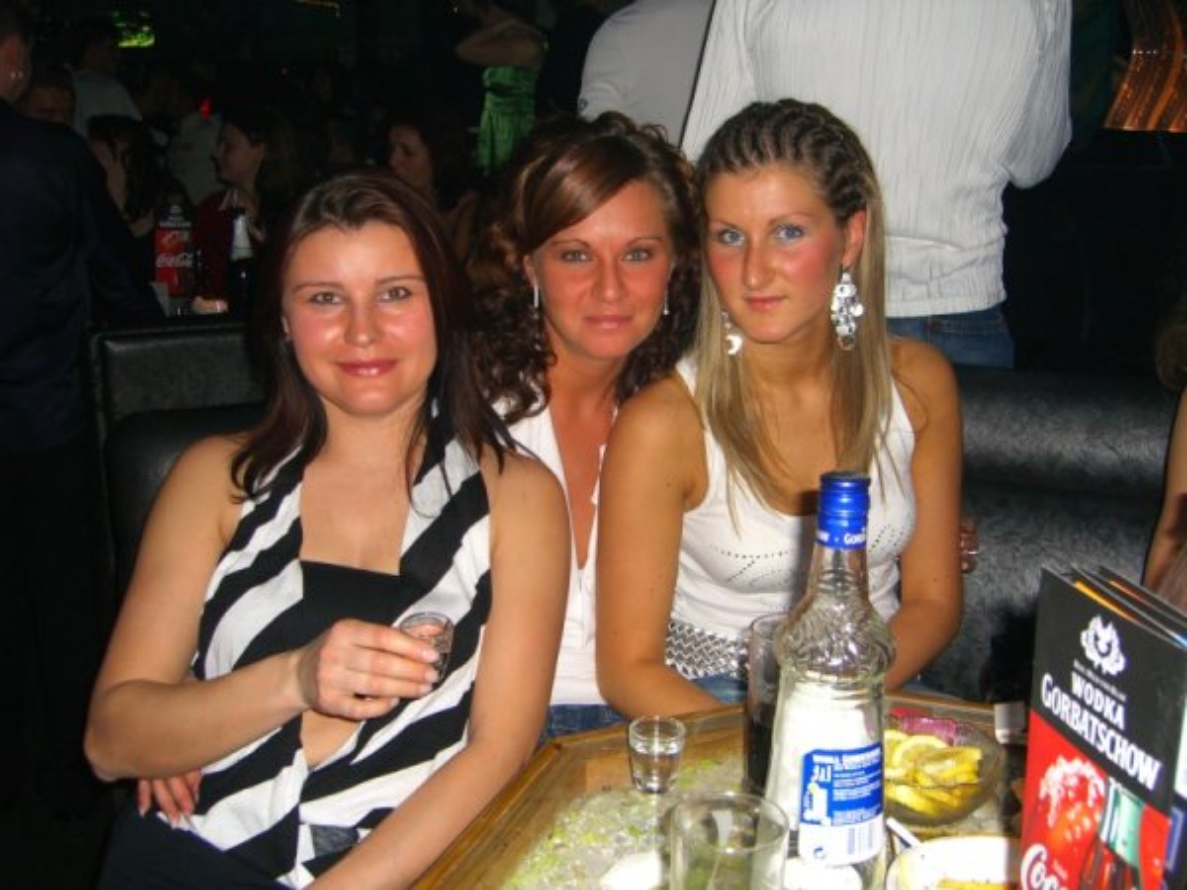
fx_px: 1303
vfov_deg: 37.7
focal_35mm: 38
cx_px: 594
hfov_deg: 49.0
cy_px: 445
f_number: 2.8
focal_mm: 7.9
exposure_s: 1/60
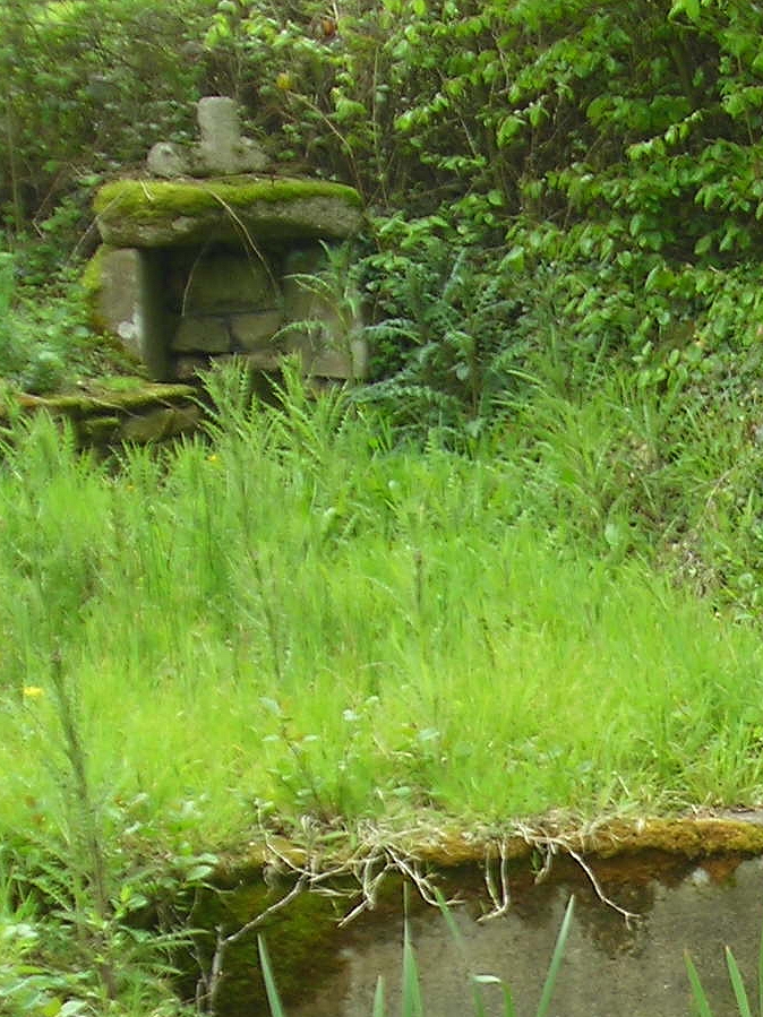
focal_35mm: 119
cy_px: 1130
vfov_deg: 16.1
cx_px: 1045
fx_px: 3498
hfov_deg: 12.0
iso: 50
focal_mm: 6.3
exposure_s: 1/60.2
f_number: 3.2
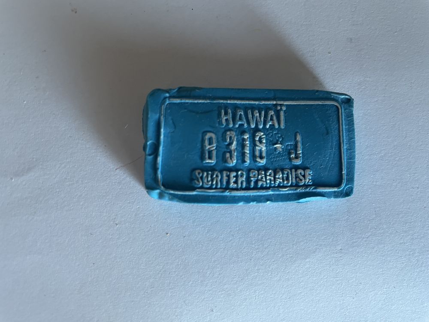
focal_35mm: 26
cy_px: 161
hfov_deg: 67.3
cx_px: 214
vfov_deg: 53.1
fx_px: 322
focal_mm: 4.2
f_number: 1.6
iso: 250
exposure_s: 1/60
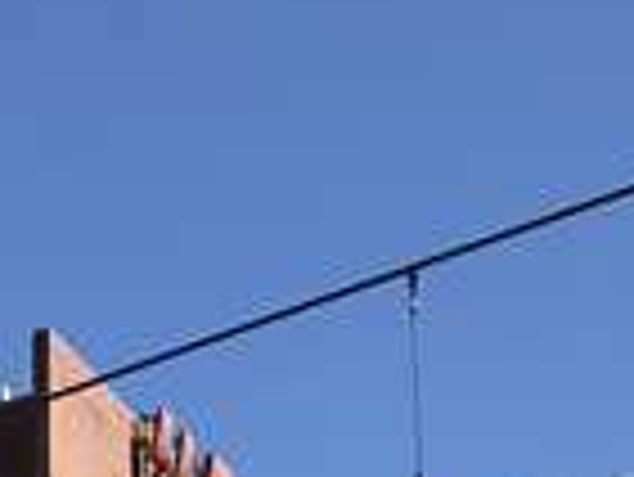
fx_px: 2915
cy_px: 1174
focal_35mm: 159
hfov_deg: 12.1
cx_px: -180
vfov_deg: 8.5
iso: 20
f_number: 1.8
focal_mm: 3.99
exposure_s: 1/2037
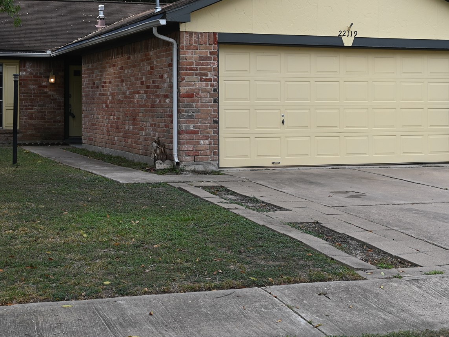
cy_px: 91
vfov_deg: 23.1
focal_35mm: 63
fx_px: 816
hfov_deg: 30.5
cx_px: 144
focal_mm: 34.5
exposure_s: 1/250
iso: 110
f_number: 5.6
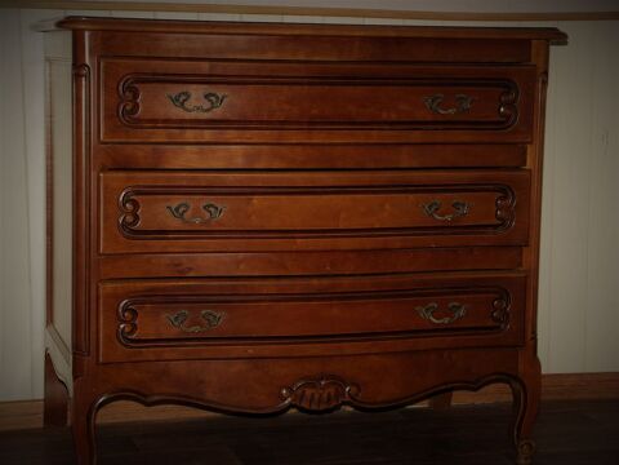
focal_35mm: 80
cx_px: 310
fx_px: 1431
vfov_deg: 18.4
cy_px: 232
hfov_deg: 24.4
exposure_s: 1/80
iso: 200
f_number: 3.5
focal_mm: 20.8
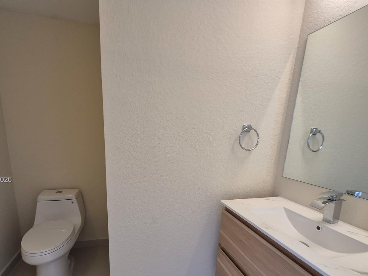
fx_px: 181
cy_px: 180
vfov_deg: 72.9
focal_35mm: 17
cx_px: 159
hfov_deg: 90.5
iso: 80
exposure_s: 1/60
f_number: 2.2
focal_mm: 1.74
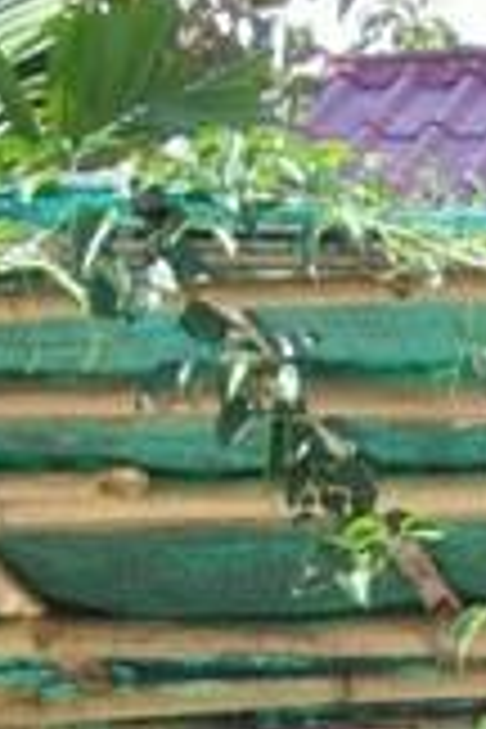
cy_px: 1256
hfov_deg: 6.8
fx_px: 4050
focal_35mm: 200
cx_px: 544
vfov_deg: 9.8
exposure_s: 1/250
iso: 80
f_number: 3.5
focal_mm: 6.6
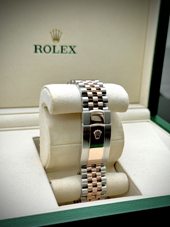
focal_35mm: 48
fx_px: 314
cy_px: 114
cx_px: 85
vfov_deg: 39.7
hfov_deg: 30.3
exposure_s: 1/121
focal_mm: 6.76
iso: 64
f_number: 1.78
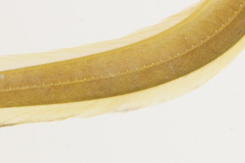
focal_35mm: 570
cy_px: -65
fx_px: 3879
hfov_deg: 3.6
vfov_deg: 2.4
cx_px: 2
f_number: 16
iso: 100
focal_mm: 105
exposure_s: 1/60
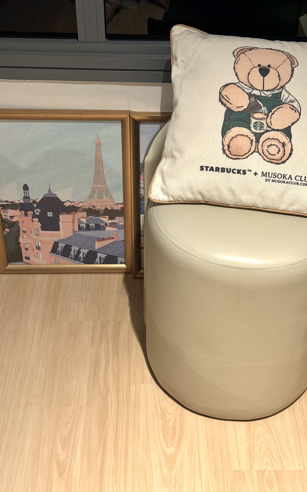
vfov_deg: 39.6
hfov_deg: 25.3
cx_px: 180
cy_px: 246
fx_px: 683
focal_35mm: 51
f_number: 1.78
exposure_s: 1/33
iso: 250
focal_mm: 6.76
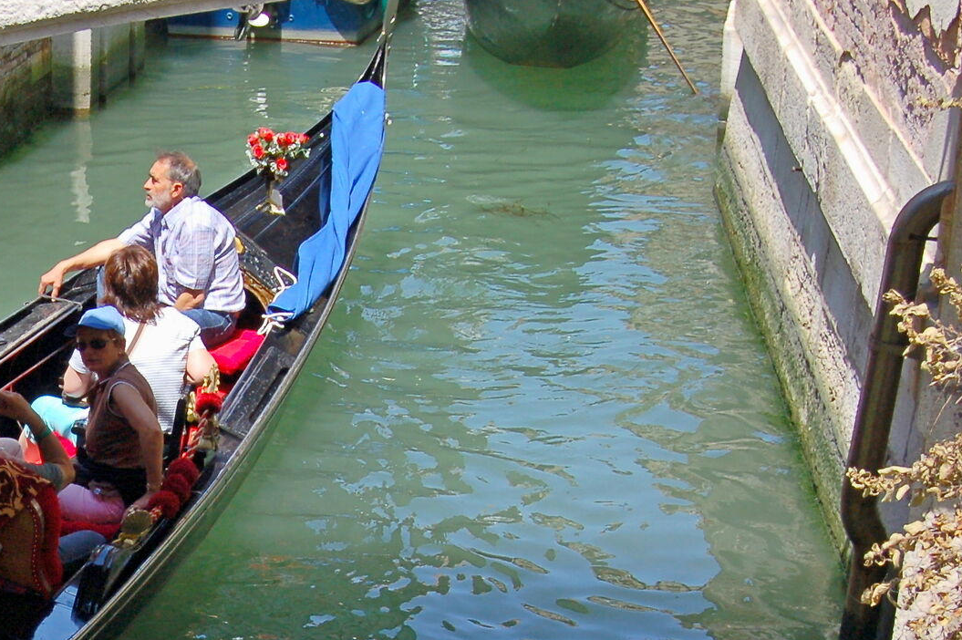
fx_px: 3098
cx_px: -26
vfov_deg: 11.7
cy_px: 595
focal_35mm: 116
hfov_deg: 17.2
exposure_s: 1/250
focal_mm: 34
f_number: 8
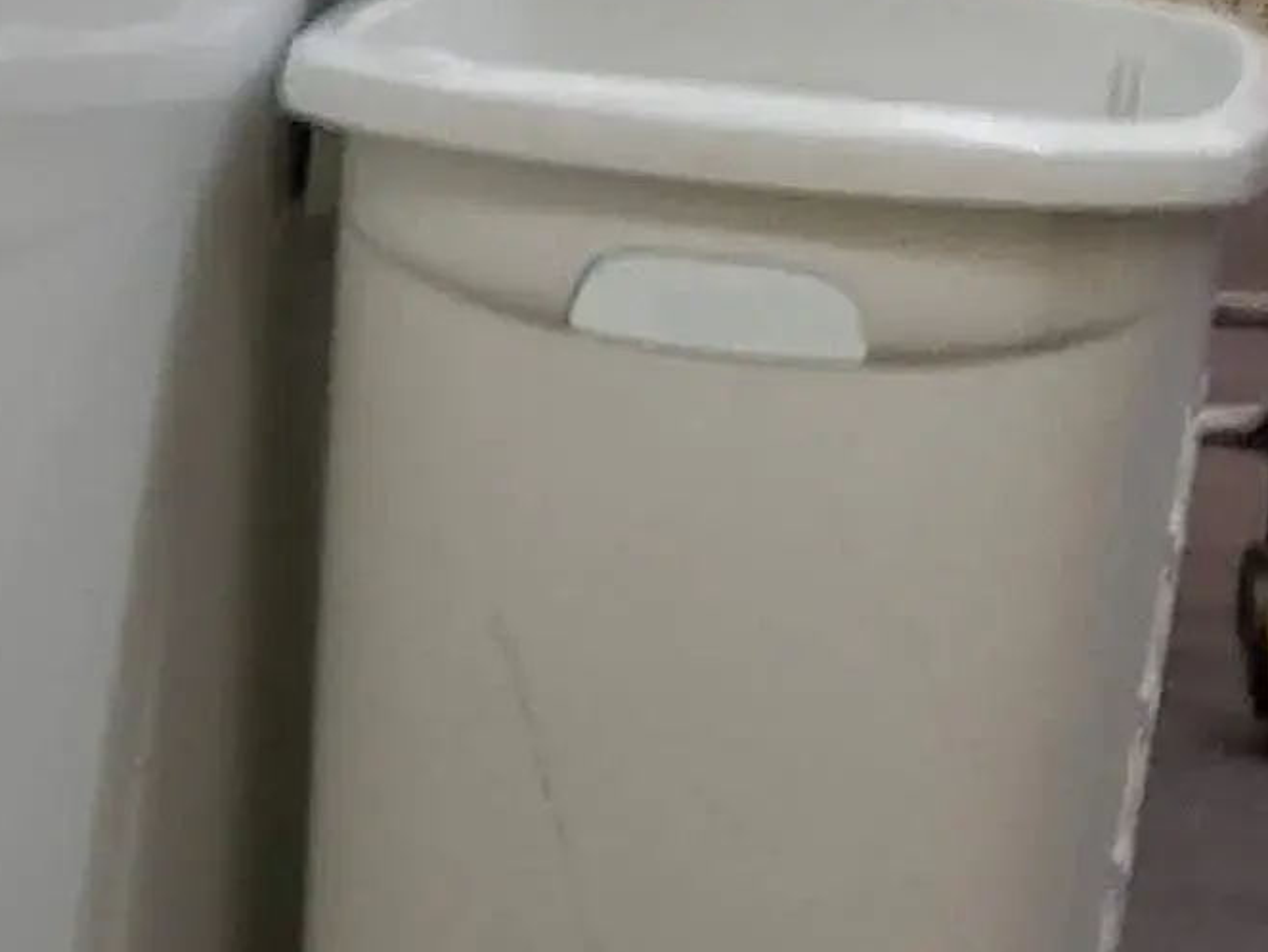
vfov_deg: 9.4
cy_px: 126
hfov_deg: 10.7
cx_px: -1727
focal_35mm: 158
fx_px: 5791
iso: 160
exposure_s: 1/60
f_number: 2.4
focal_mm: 4.3
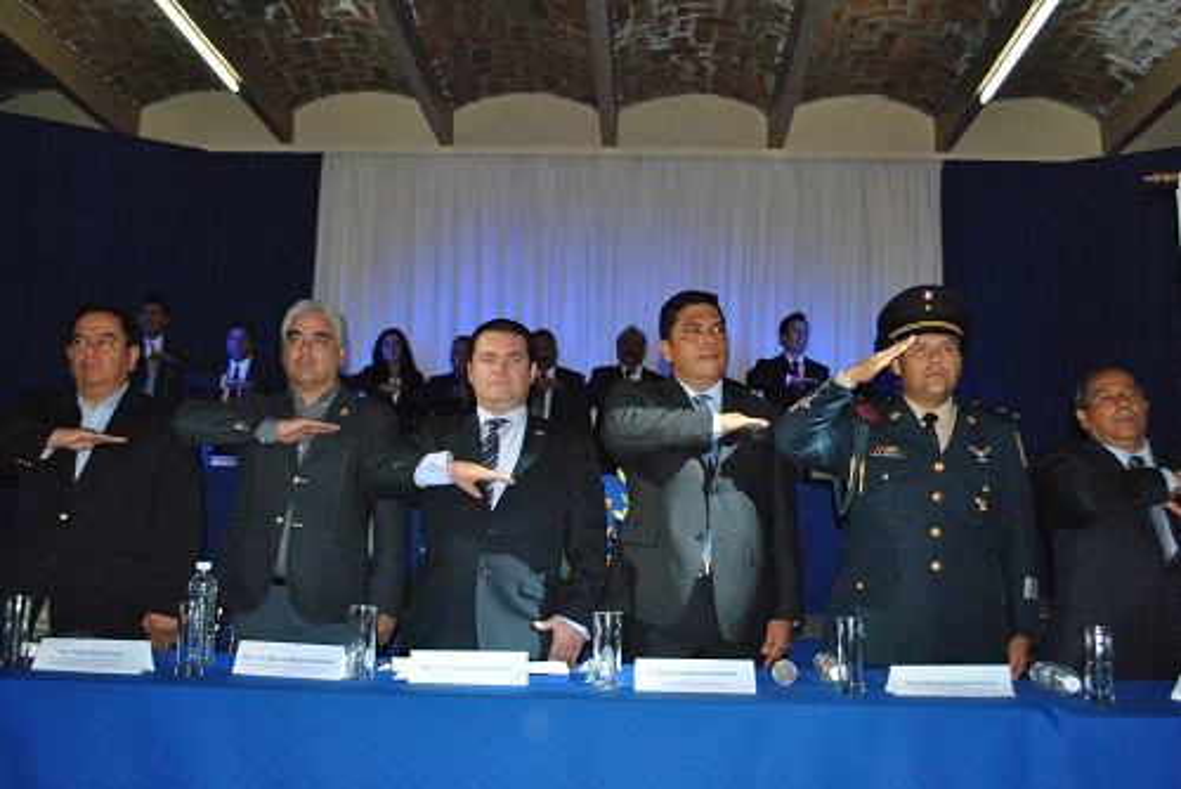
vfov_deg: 36.9
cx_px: 590
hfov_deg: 53.1
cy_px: 394
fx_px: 1182
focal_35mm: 36
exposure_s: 1/200
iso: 1600
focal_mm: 24
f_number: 4
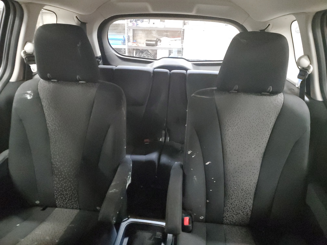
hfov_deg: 67.3
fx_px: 246
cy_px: 122
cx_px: 164
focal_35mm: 26
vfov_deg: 53.1
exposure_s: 1/15
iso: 982
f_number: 1.5
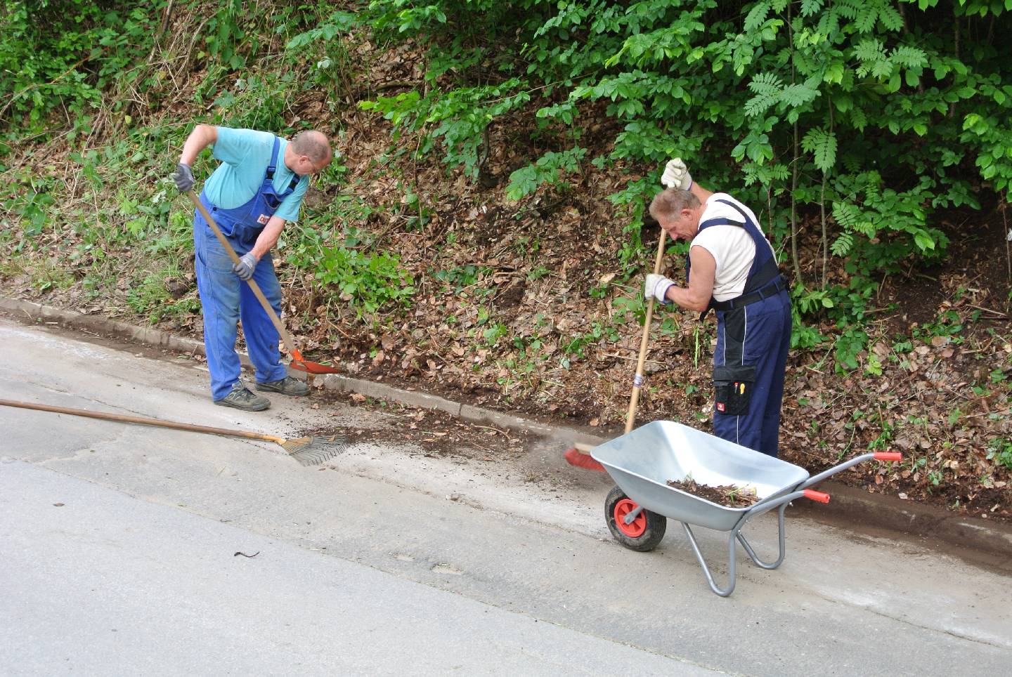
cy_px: 338
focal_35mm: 81
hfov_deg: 25.0
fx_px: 2280
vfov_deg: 16.9
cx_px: 506
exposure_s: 1/60
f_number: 5.6
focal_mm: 30
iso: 125
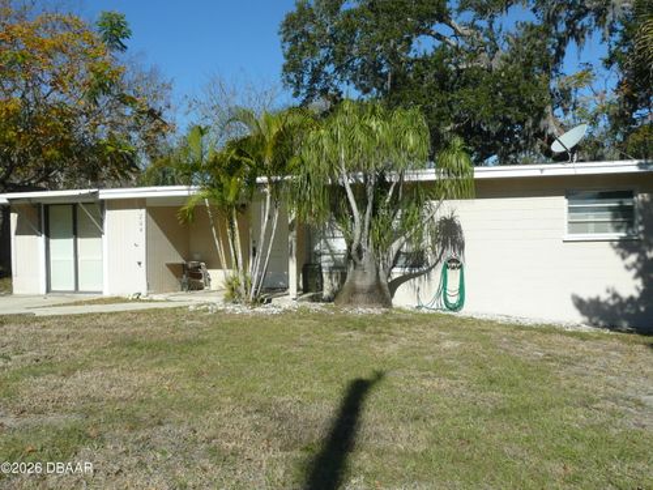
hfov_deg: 56.8
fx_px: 604
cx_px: 326
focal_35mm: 32
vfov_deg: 44.2
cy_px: 245
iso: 100
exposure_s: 1/800
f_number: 3.5
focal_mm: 5.2
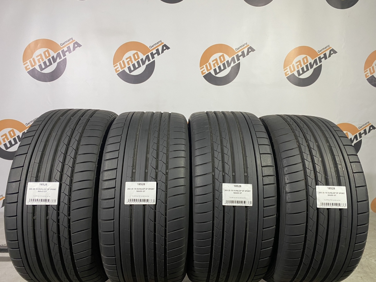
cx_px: 188
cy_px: 141
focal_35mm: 26
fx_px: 282
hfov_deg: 67.3
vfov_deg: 53.1
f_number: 1.8
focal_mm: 4.25
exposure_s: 1/50
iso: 125
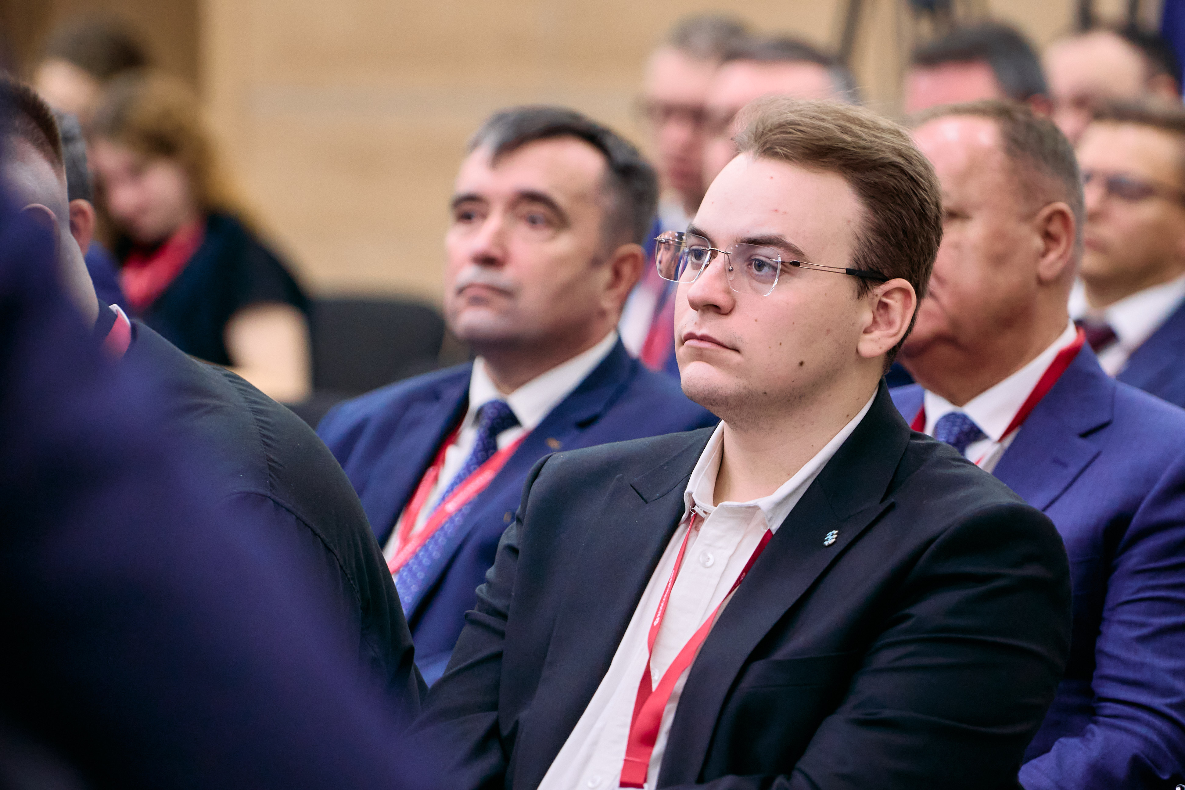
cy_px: 395
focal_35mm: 300
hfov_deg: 6.9
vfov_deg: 4.6
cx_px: 592
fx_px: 9874
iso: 1250
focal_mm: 200
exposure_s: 1/320
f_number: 4
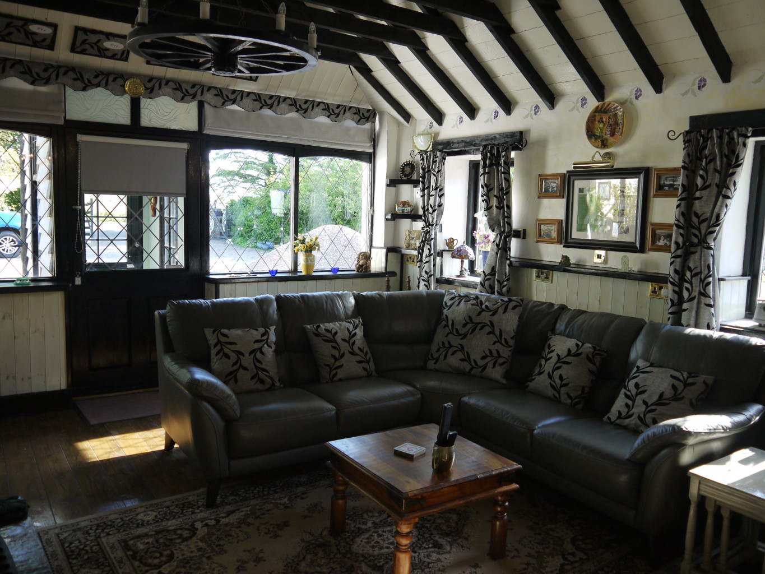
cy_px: 287
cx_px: 382
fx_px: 619
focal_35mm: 28
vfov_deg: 49.8
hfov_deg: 63.4
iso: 250
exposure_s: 1/60
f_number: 3.5
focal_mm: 14
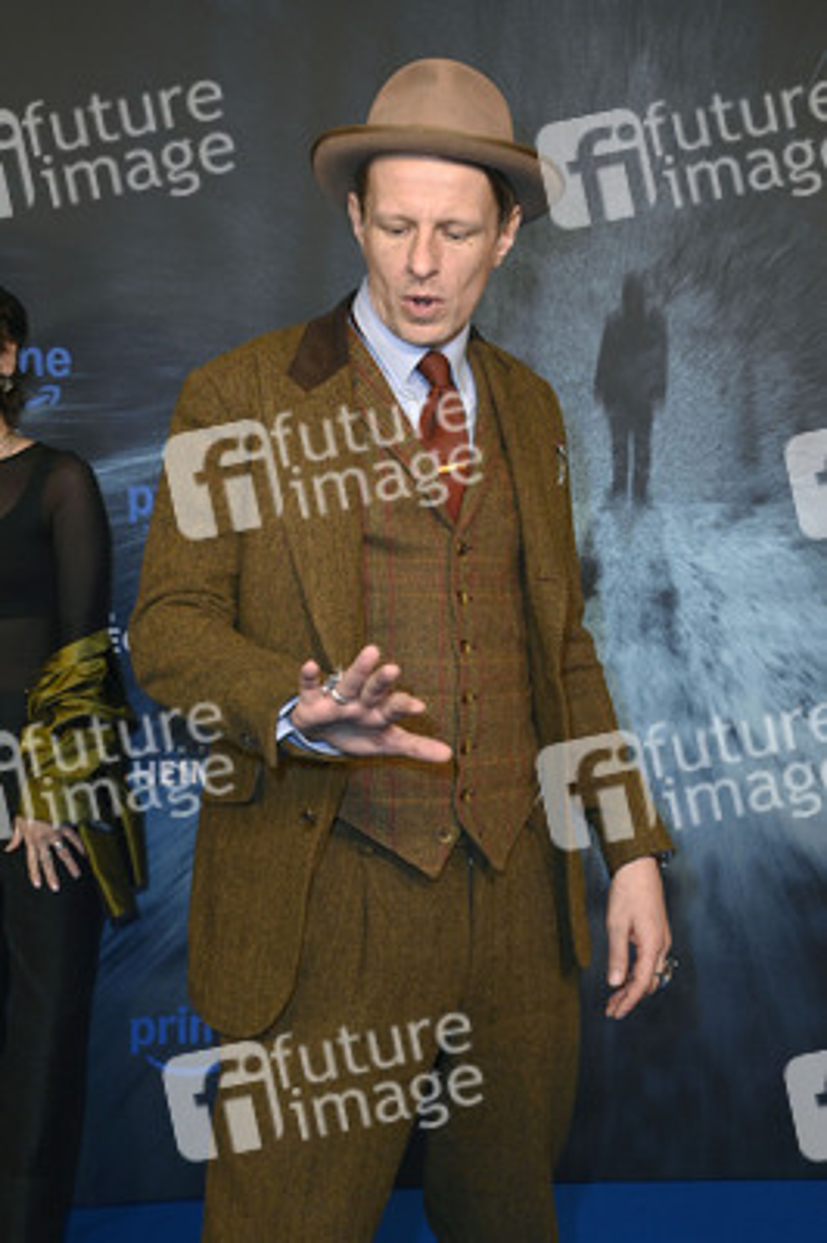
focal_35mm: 50
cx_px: 414
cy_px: 622
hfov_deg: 26.9
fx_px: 1726
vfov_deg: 39.6
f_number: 6.3
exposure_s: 1/250
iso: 1600
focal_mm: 50
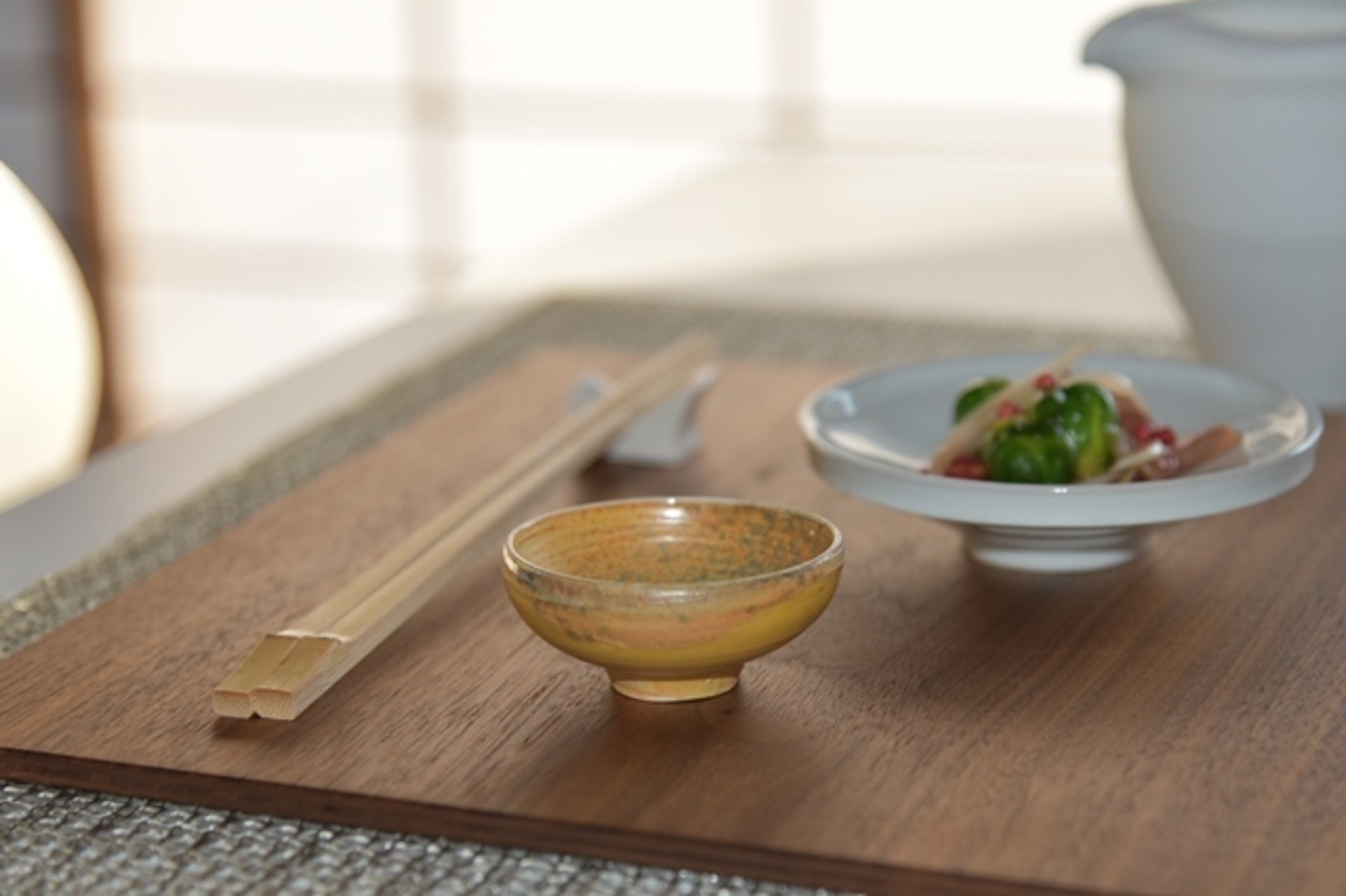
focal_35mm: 78
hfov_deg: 26.0
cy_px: 448
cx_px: 673
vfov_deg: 17.5
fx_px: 2915
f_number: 4
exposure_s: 1/200
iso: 100
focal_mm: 78
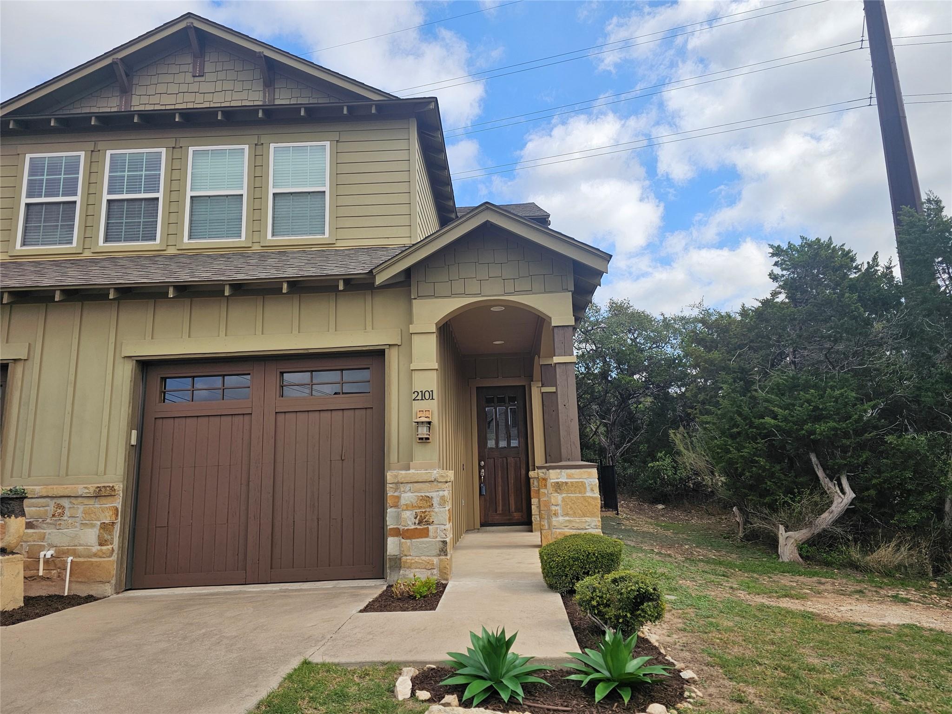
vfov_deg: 58.9
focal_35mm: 23
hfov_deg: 73.9
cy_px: 357
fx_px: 633
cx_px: 476
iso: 20
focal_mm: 6.3
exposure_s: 1/1070
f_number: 1.7
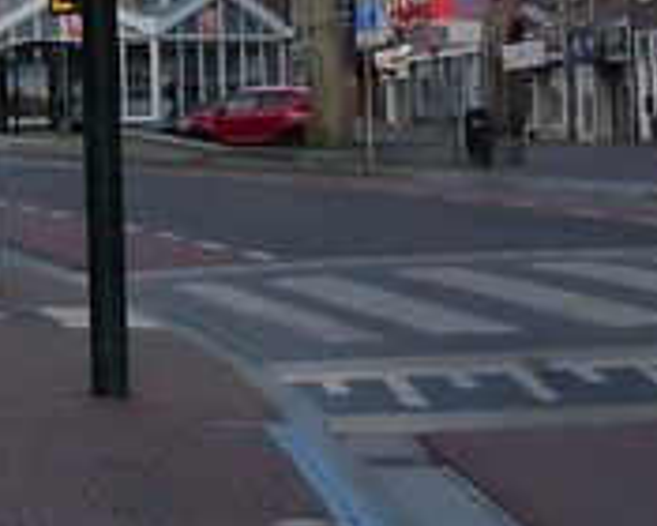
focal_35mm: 154
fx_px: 2994
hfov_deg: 12.2
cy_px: -124
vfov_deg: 9.9
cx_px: -128
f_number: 3.6
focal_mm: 4.8
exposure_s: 1/125
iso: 160
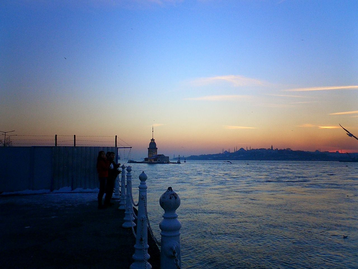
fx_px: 383
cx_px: 179
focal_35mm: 37
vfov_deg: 38.7
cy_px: 134
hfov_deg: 50.1
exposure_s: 1/160
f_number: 3.5
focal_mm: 5.6
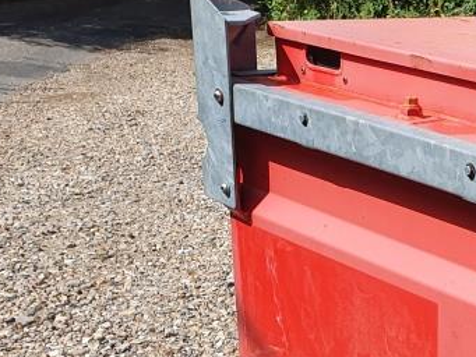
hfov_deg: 22.8
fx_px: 1073
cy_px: 406
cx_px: 581
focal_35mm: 78
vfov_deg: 18.1
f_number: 2.4
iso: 50
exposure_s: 1/1316
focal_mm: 4.32
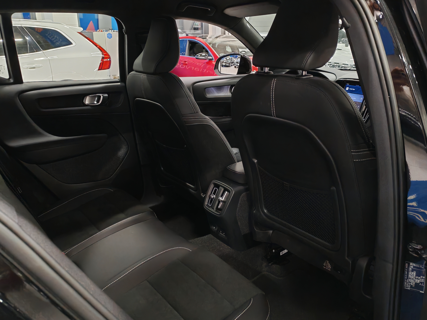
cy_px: 160
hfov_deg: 56.8
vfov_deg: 44.2
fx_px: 395
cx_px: 214
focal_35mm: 32
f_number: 1.9
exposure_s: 1/100
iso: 1337
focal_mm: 6.12
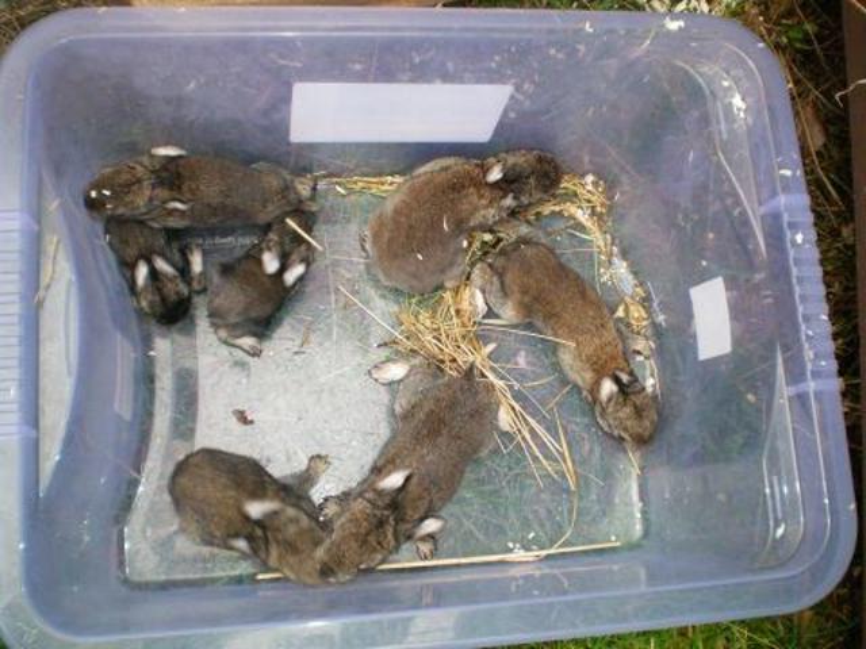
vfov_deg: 37.7
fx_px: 951
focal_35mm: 38
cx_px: 433
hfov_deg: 49.0
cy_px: 324
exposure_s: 1/60
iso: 160
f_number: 3.1
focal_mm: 6.3
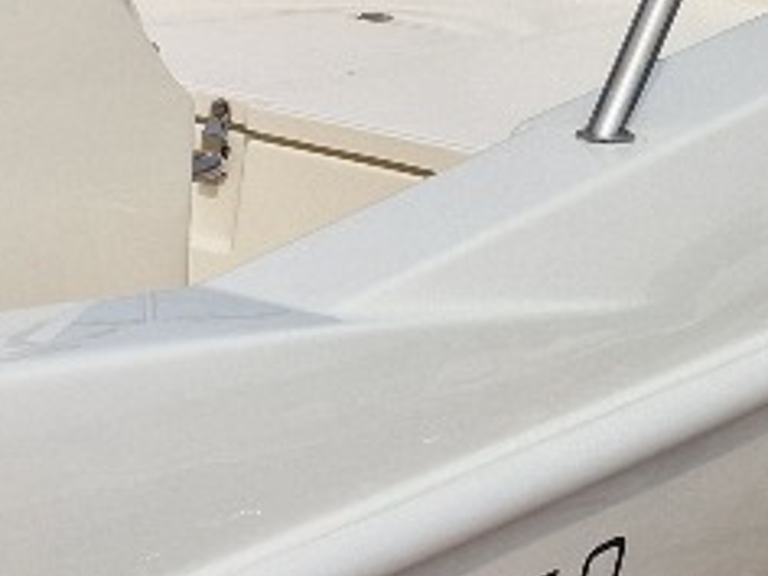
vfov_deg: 12.5
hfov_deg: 14.9
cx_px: -569
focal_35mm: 117
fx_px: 2596
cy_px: -46
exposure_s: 1/3200
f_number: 1.8
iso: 50
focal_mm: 6.4
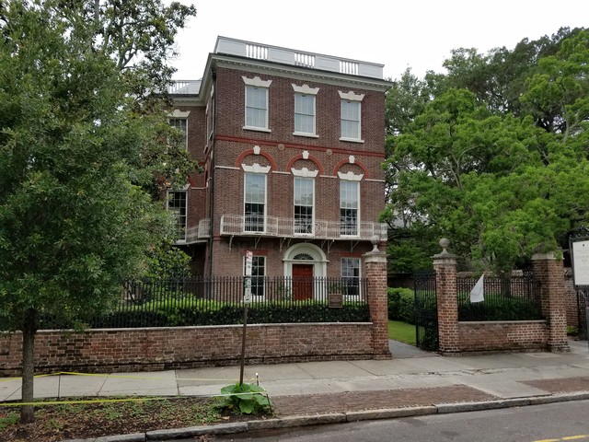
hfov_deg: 67.3
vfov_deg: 53.1
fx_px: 442
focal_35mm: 26
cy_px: 221
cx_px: 294
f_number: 1.7
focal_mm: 4.2
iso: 50
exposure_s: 1/1332
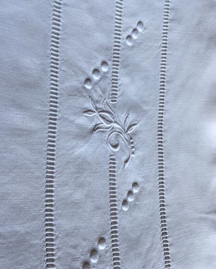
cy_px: 130
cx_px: 108
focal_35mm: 31
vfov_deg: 57.1
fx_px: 247
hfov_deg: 47.2
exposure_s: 1/50
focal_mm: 4.15
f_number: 2.2
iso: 25
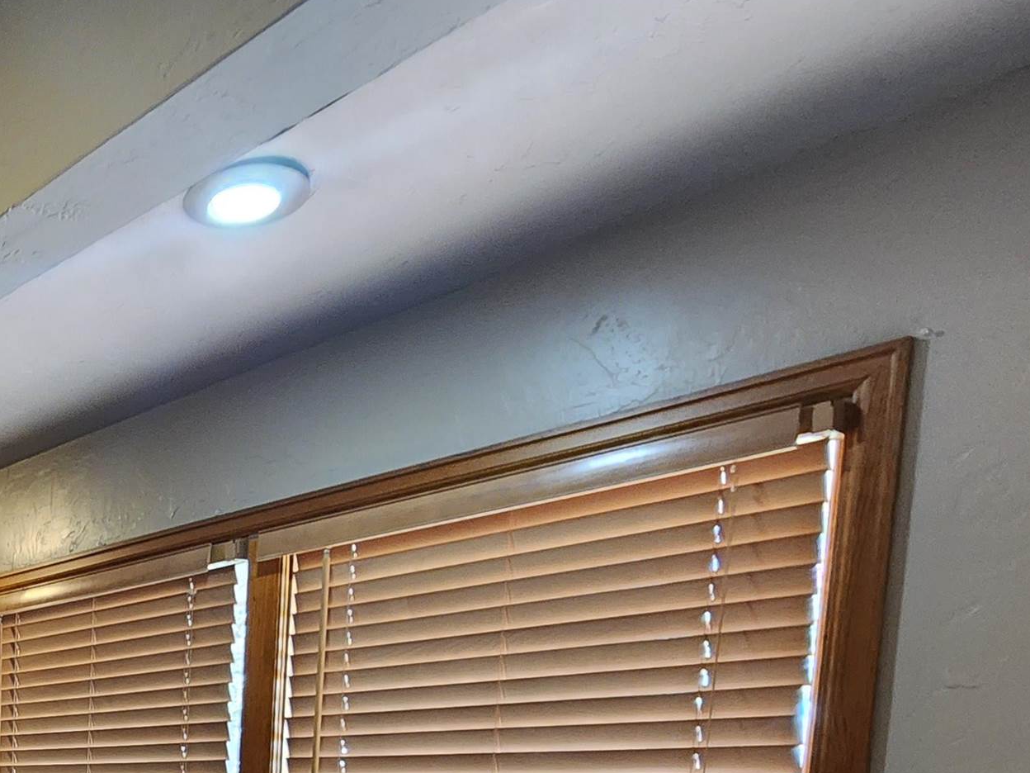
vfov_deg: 35.7
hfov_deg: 40.4
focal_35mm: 32
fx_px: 952
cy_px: 902
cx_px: -200
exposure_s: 1/60
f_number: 2.2
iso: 400
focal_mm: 2.2
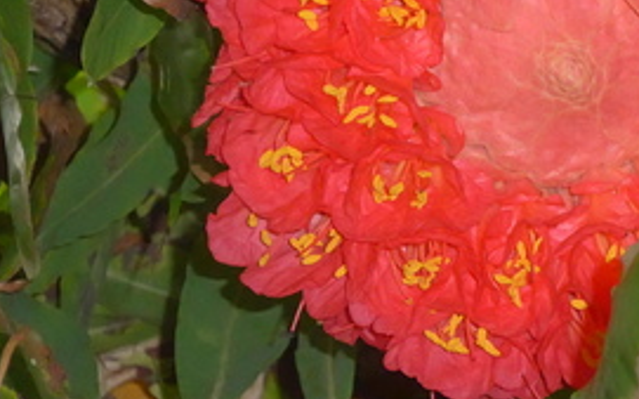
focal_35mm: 351
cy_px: 38
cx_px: 559
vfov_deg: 3.7
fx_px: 6109
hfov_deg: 6.0
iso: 800
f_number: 5.4
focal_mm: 27.3
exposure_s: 1/25
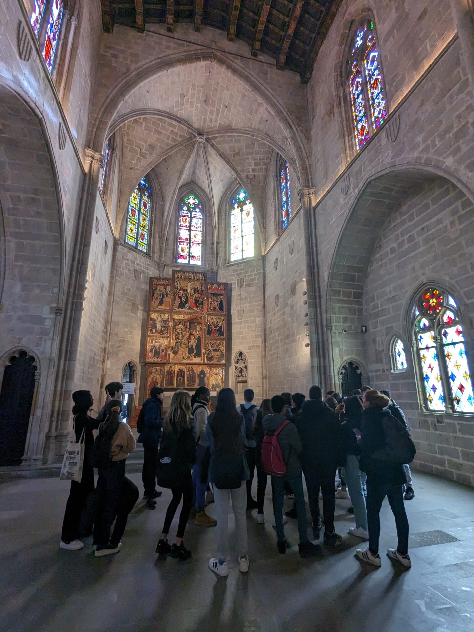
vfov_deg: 94.5
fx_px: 292
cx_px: 237
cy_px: 316
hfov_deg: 78.1
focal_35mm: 16
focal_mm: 2.35
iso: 110
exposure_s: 1/33.3
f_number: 2.2
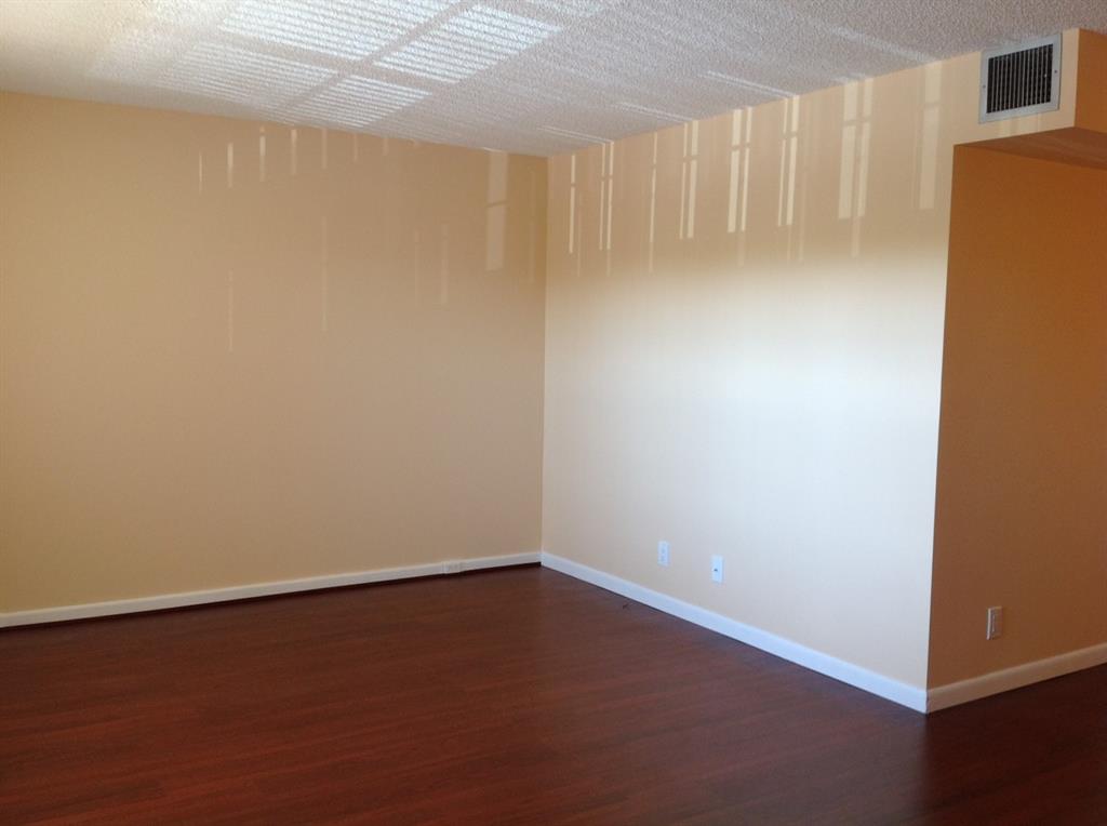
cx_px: 554
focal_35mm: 35
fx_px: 1117
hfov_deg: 52.7
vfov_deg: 40.6
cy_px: 413
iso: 50
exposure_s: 1/30
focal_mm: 4.28
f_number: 2.4
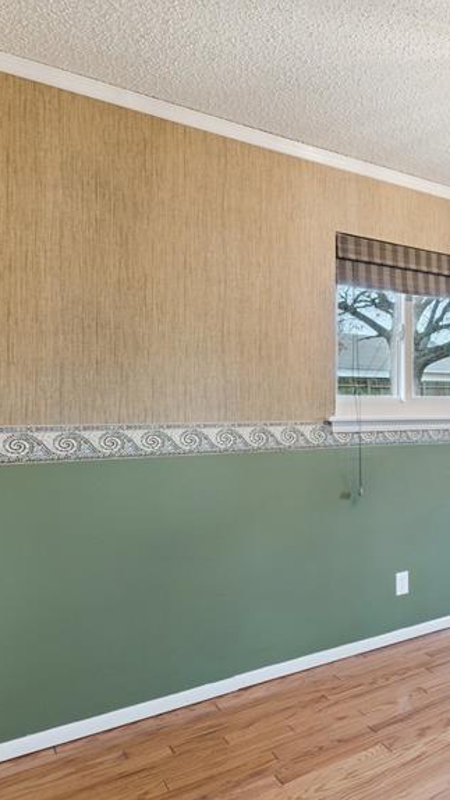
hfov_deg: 33.3
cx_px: 550
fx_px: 594
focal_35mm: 28
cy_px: 407
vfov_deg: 67.9
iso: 125
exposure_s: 1/8
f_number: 8
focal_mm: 10
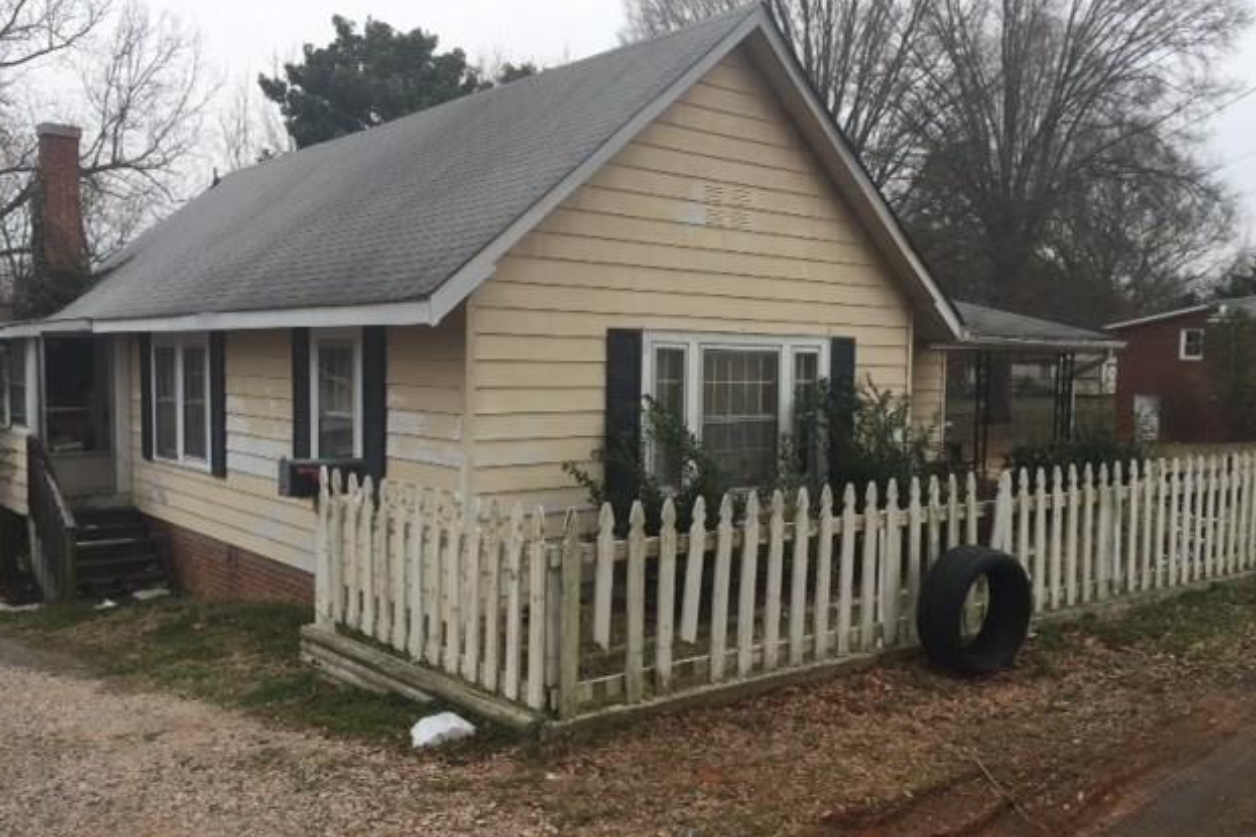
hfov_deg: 60.3
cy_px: 442
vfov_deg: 42.3
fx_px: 1081
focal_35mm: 31
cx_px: 625
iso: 32
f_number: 2.2
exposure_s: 1/581
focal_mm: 4.15
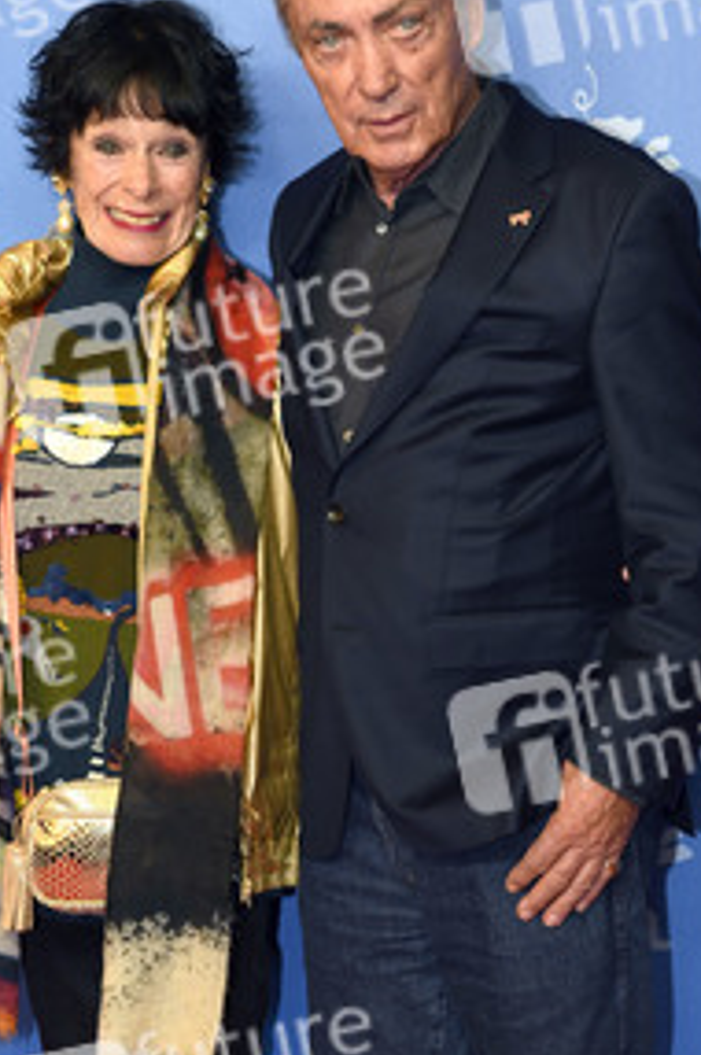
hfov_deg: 16.8
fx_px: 2371
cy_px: 542
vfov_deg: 25.1
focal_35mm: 81
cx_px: 303
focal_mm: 58
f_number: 4.5
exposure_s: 1/400
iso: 1000
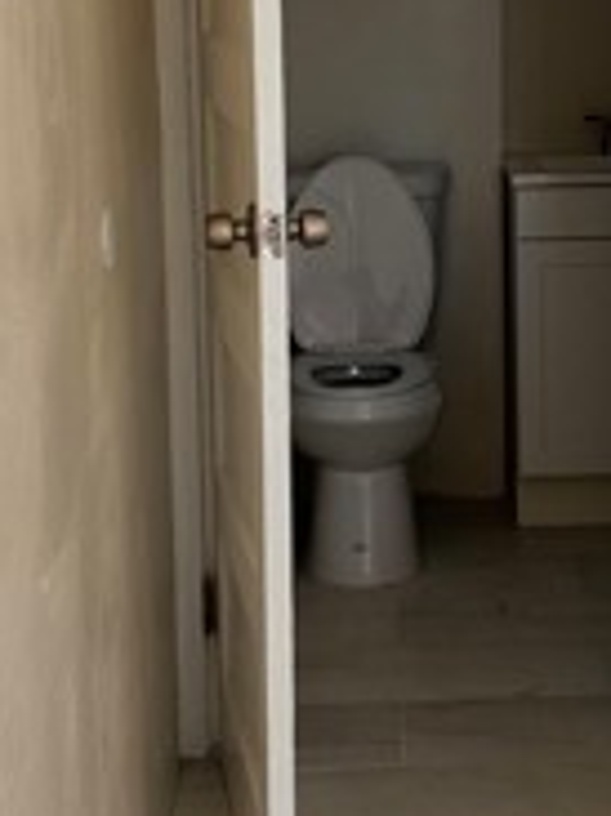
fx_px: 2144
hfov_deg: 16.2
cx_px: 406
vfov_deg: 21.5
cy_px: 308
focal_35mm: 91
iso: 50
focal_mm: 5.96
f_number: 1.6
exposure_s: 1/559
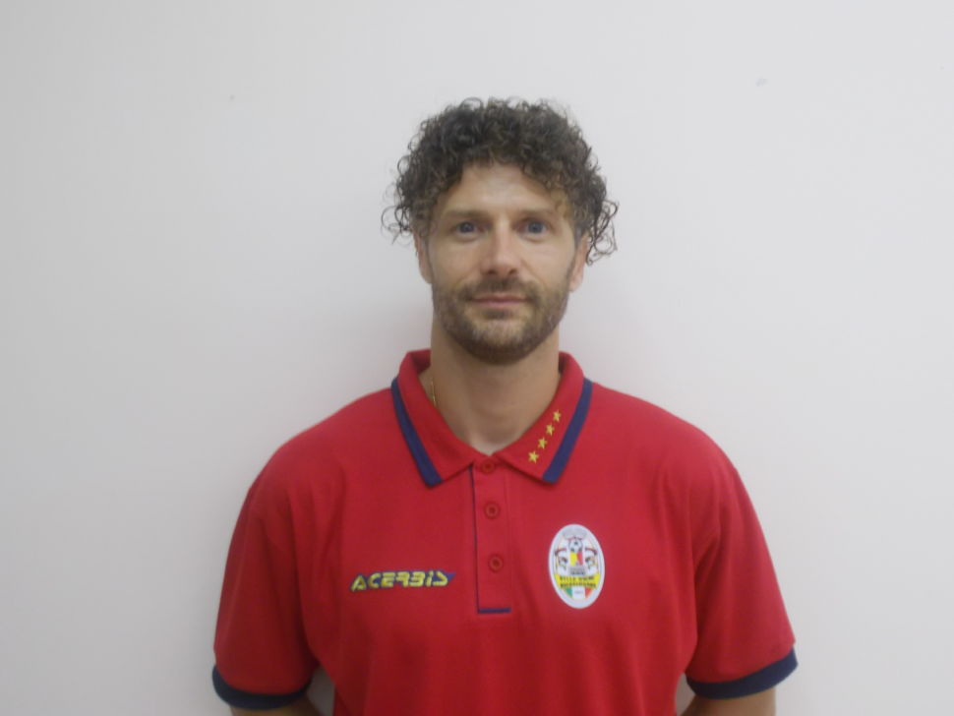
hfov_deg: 47.9
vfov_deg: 36.8
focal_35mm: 39
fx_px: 1075
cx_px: 477
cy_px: 358
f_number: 3.9
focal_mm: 6.9
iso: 200
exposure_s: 1/10
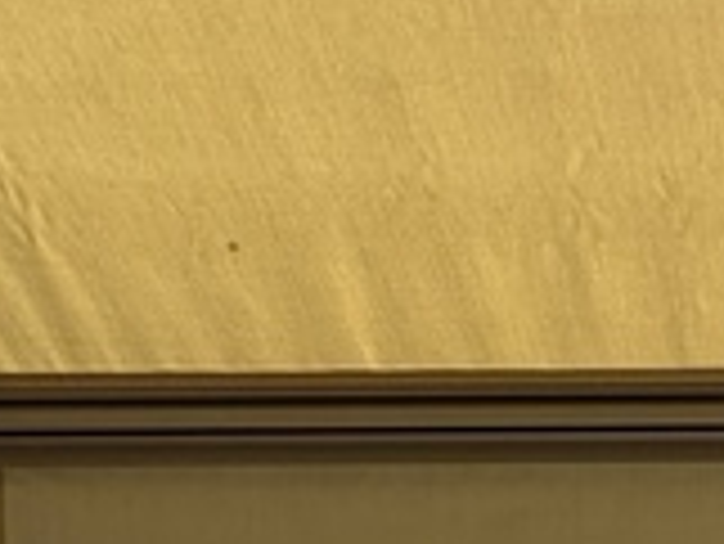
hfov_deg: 19.8
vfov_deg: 14.6
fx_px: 1863
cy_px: 967
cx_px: 1007
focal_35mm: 89
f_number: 2.2
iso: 40
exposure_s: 1/771
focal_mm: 2.22
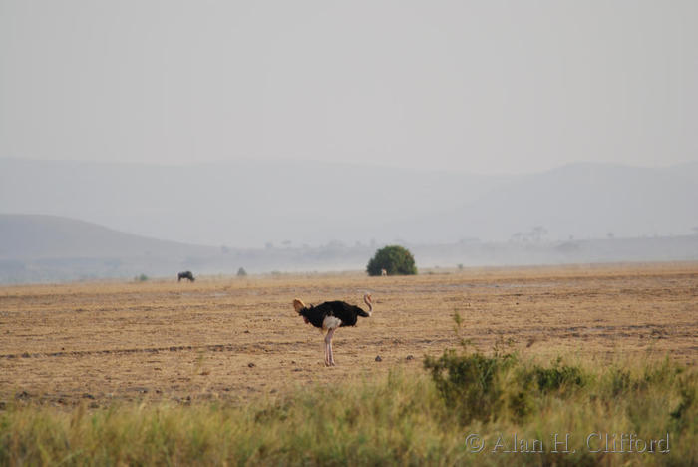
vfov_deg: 2.3
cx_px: 349
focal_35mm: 600
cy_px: 234
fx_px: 11643
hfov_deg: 3.4
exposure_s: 1/125
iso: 100
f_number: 5.6
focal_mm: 400
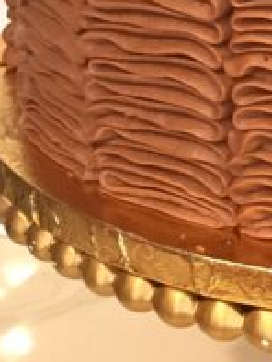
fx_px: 1172
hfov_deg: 12.5
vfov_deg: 17.5
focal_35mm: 112
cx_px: 417
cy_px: 211
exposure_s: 1/30
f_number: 2.2
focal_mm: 4.15
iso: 125
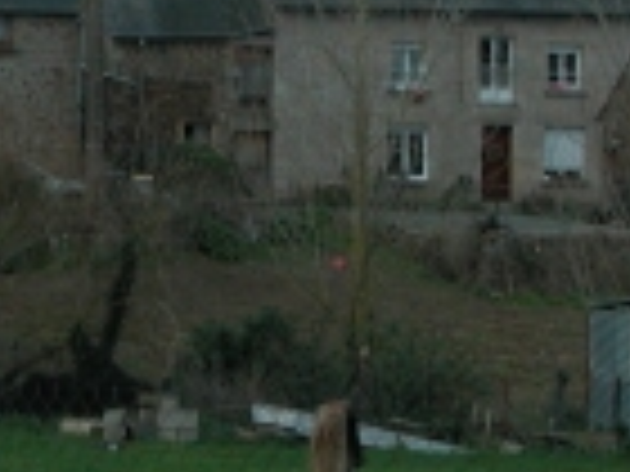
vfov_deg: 8.7
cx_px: 153
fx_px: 3112
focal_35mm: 171
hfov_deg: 11.5
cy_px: 162
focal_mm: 8.9
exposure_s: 1/111
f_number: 4
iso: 100
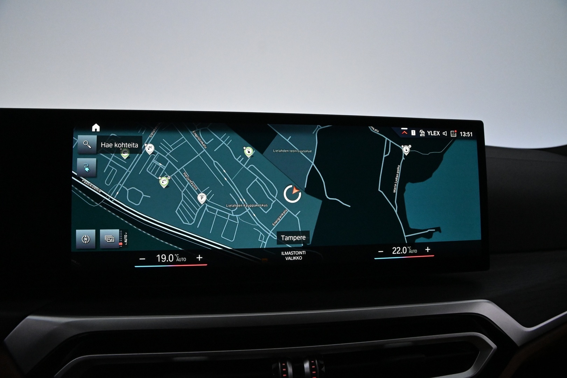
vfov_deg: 18.2
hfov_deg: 27.0
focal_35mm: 75
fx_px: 1181
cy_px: 189
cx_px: 284
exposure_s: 1/100
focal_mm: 50
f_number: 14
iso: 5000
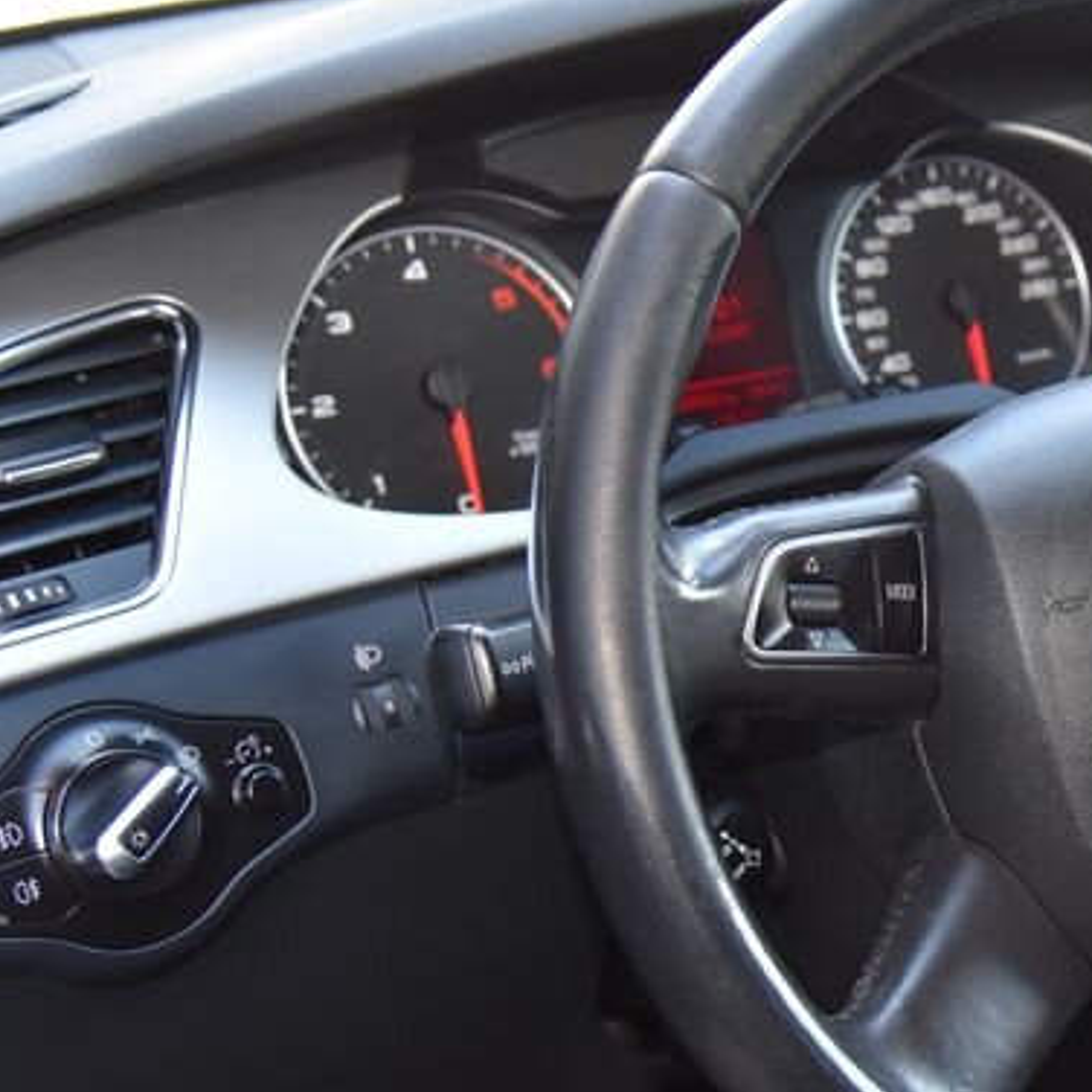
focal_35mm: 81
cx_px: 1321
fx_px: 2891
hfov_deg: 20.0
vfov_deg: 21.4
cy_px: 552
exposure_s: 1/100
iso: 500
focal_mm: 35
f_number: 4.5
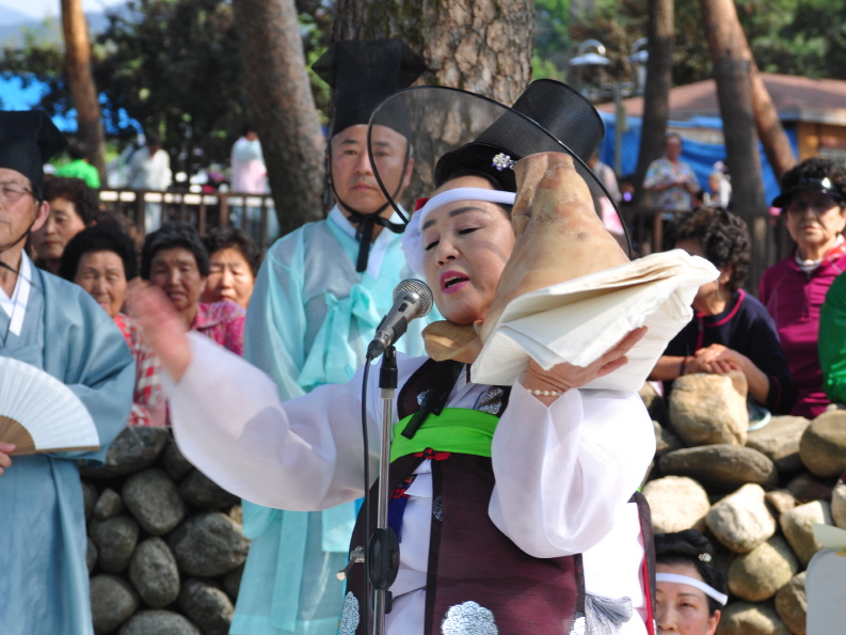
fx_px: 4193
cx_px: 425
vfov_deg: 8.7
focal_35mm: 172
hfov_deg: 11.5
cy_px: 318
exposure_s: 1/80
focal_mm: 105
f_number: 9
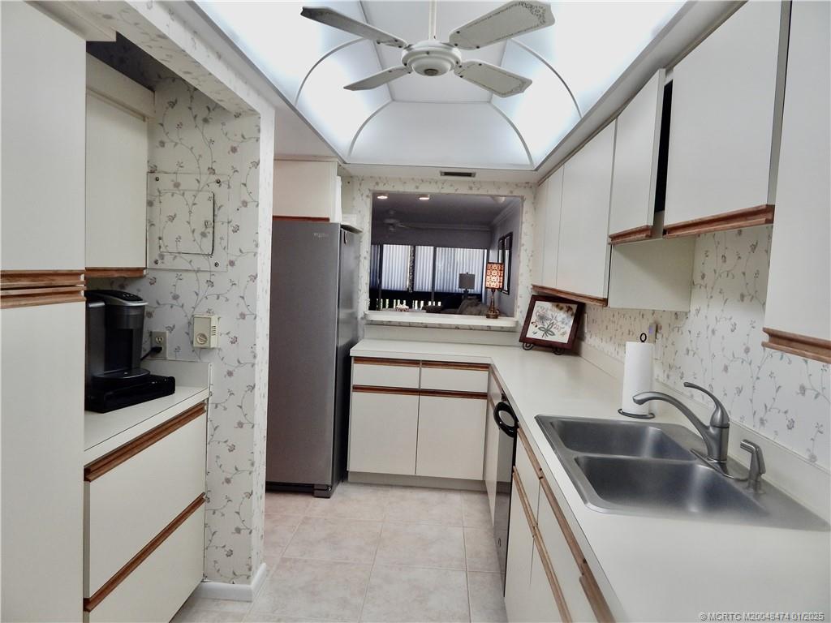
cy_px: 312
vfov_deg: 61.1
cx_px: 416
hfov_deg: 76.4
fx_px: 528
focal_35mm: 22
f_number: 3
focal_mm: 4
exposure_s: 1/40
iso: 125
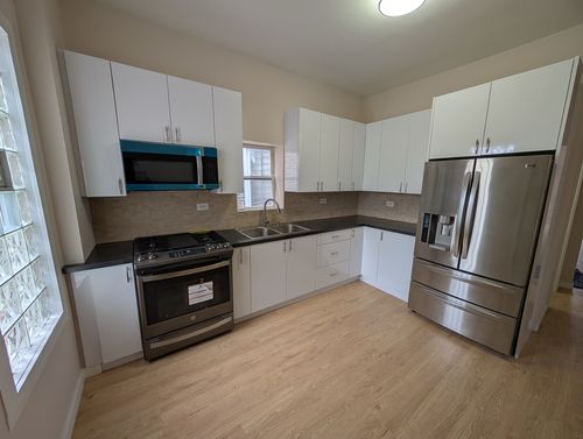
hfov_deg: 110.4
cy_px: 220
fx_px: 202
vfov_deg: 94.7
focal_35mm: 12
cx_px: 292
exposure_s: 1/120
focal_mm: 2.02
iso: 54
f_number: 1.7
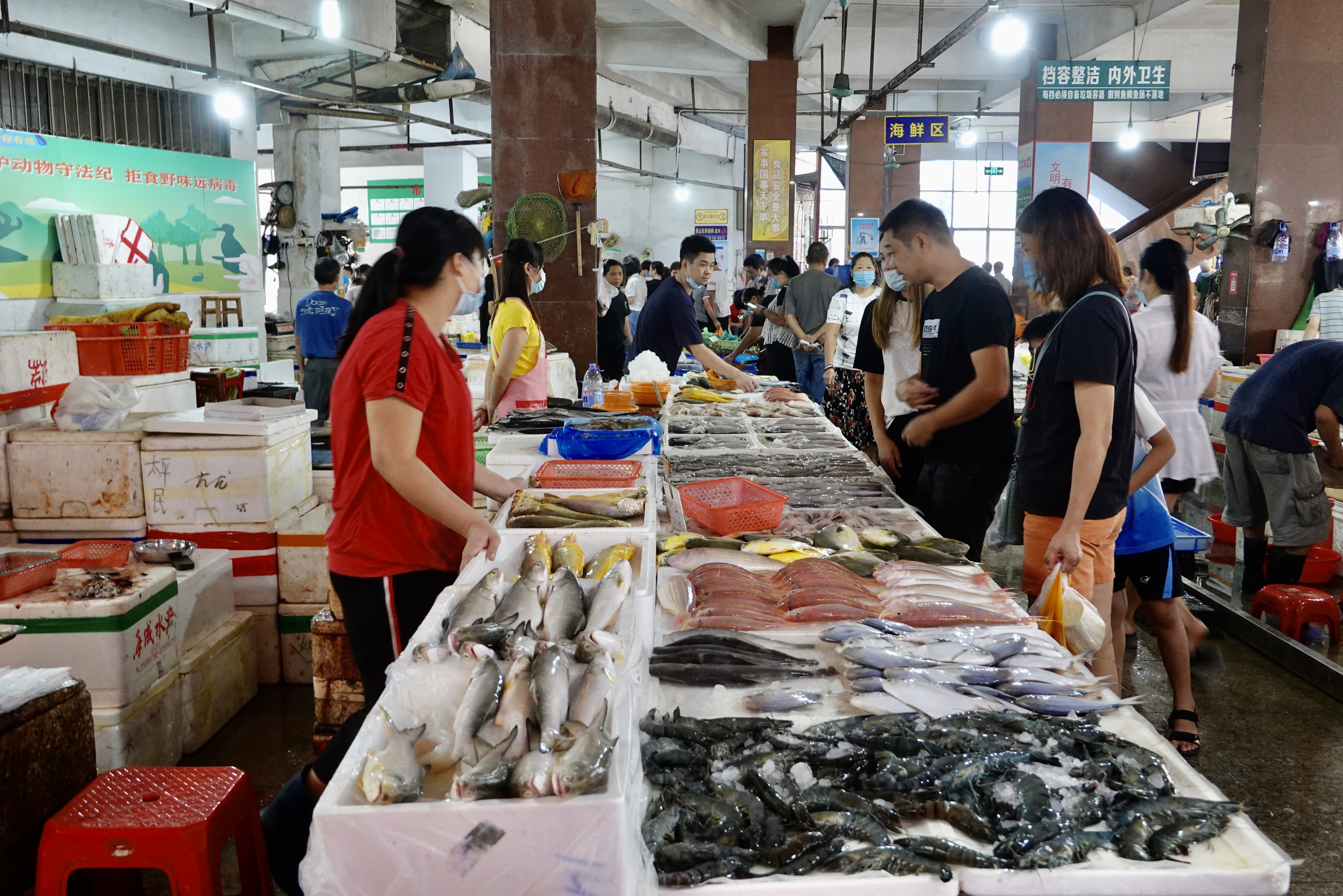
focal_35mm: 34
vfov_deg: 38.9
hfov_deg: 55.8
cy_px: 448
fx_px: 1268
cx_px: 672
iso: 800
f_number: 3.5
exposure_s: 1/30
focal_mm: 12.51
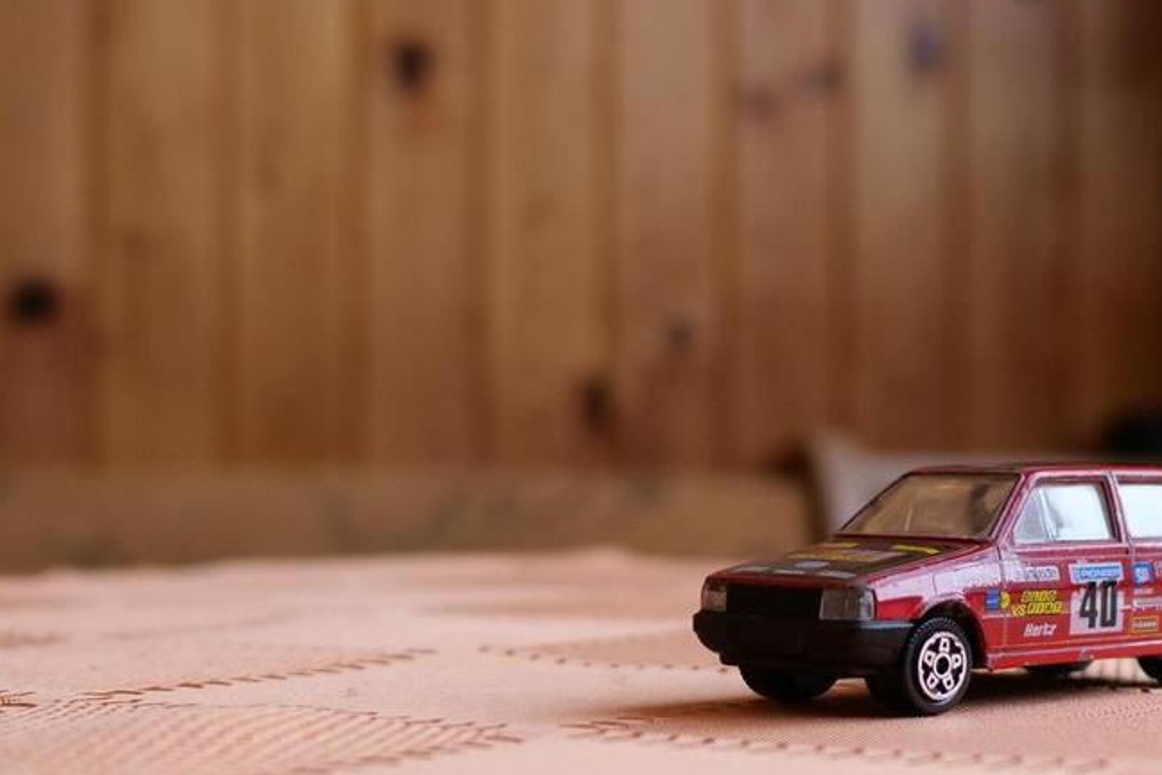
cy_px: 459
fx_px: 2485
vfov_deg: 17.7
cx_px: 870
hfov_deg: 26.0
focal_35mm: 77
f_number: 2
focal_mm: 15
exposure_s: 1/60
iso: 400
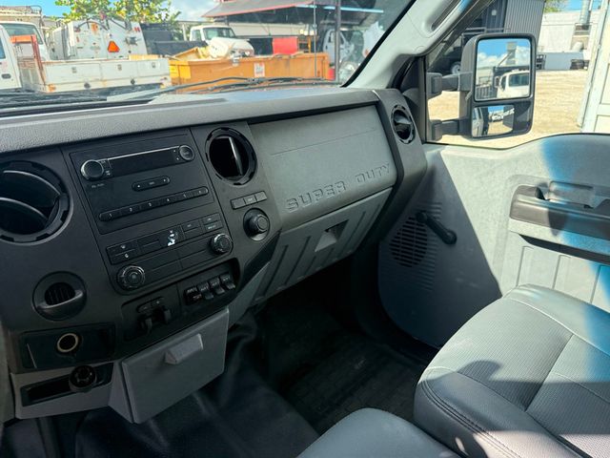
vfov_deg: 56.8
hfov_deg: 71.6
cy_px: 229
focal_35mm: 24
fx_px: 423
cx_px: 305
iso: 100
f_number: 1.78
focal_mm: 6.76
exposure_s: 1/868
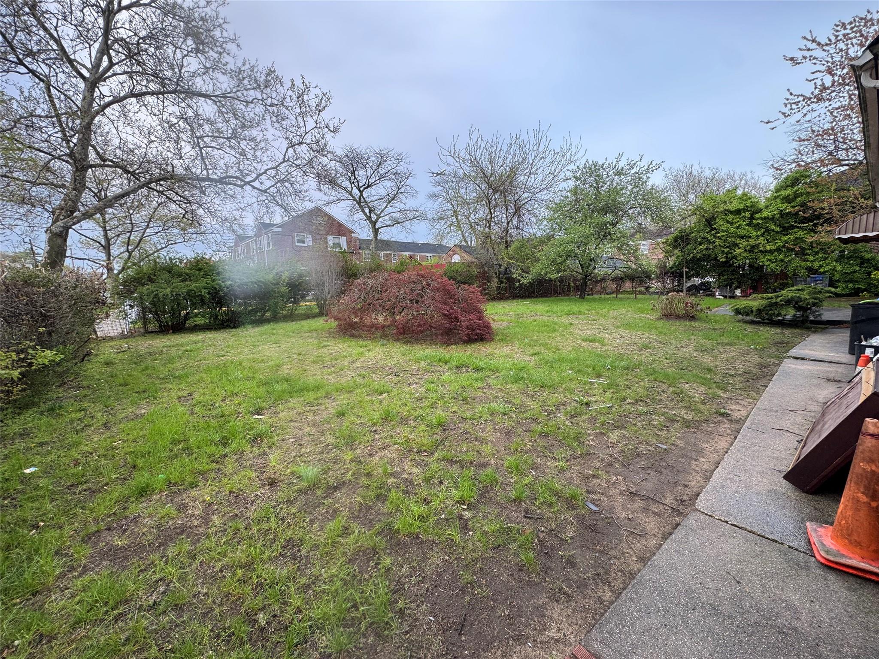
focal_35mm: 14
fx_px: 356
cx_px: 440
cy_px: 330
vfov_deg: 85.7
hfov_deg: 102.1
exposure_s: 1/99
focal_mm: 2.22
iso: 50
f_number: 2.2
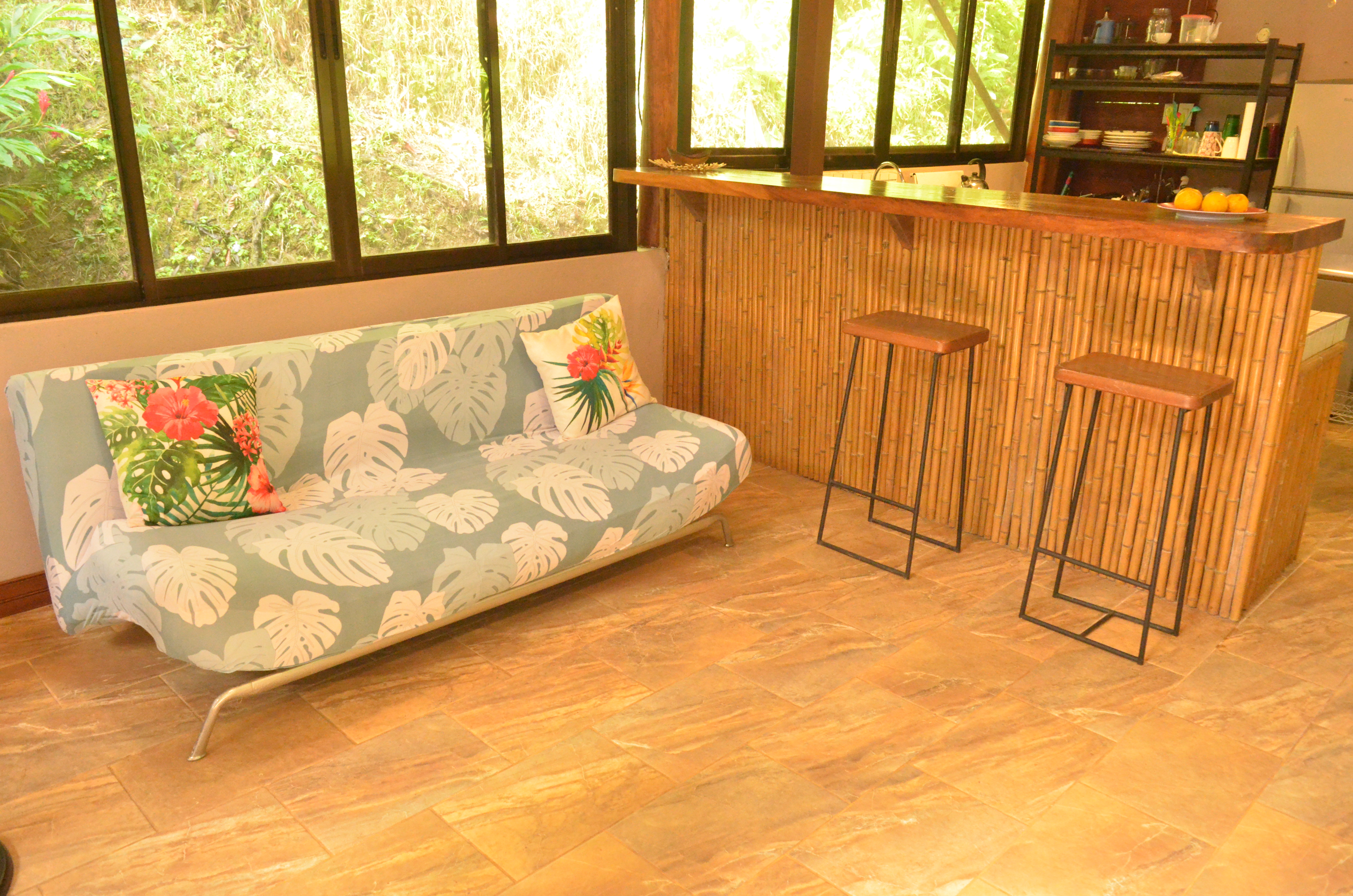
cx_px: 676
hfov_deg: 67.5
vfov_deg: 47.7
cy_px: 448
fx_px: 1013
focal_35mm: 27
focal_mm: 18
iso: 6400
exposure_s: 1/125
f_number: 5
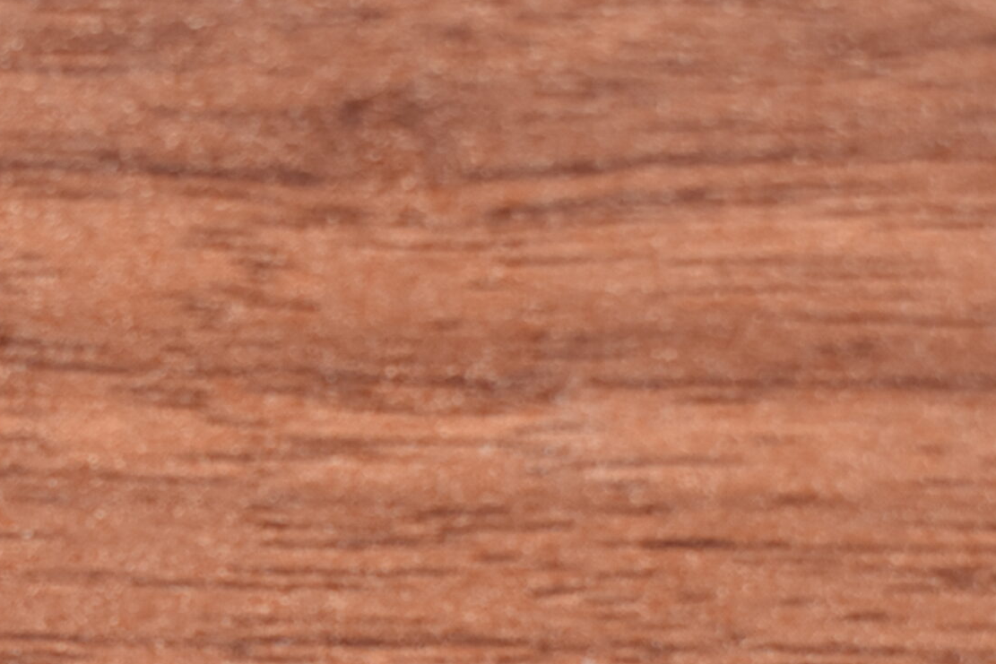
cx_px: 74
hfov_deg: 18.7
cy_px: 747
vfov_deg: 12.5
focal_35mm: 107
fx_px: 2965
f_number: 5.6
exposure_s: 1/60
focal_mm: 31
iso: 720
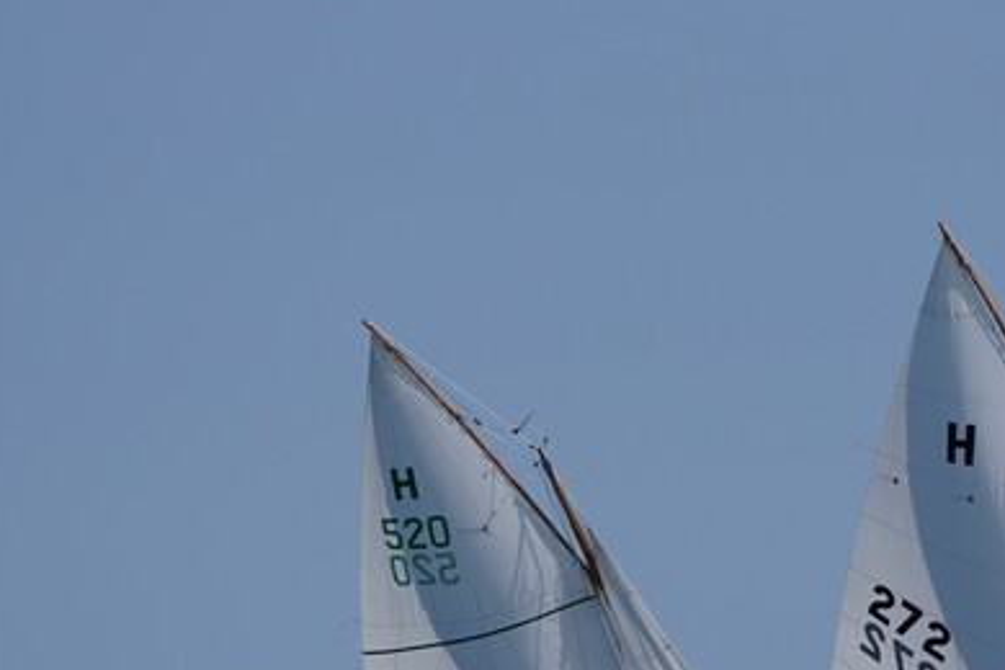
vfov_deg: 2.1
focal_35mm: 650
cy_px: 432
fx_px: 18145
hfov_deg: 3.2
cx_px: 1013
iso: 100
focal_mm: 211
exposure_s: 1/1250
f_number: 5.6
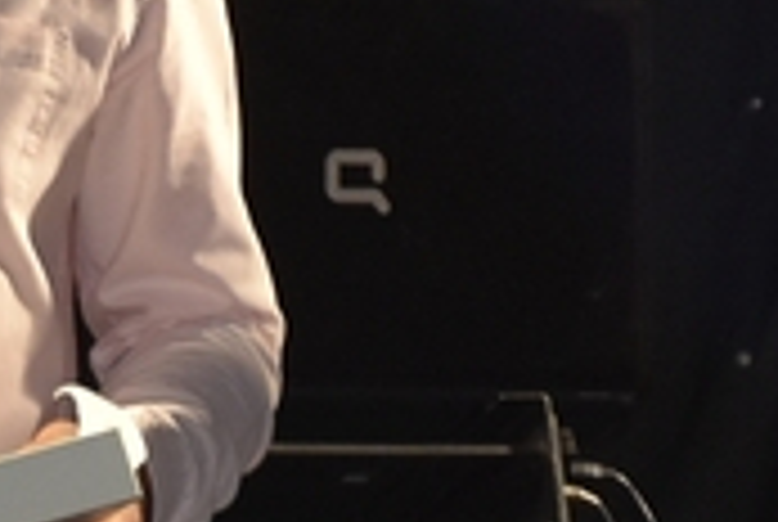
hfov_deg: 2.6
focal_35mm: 779
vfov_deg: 1.8
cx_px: -441
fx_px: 16874
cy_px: 819
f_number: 5
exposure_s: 1/60
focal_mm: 75
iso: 800
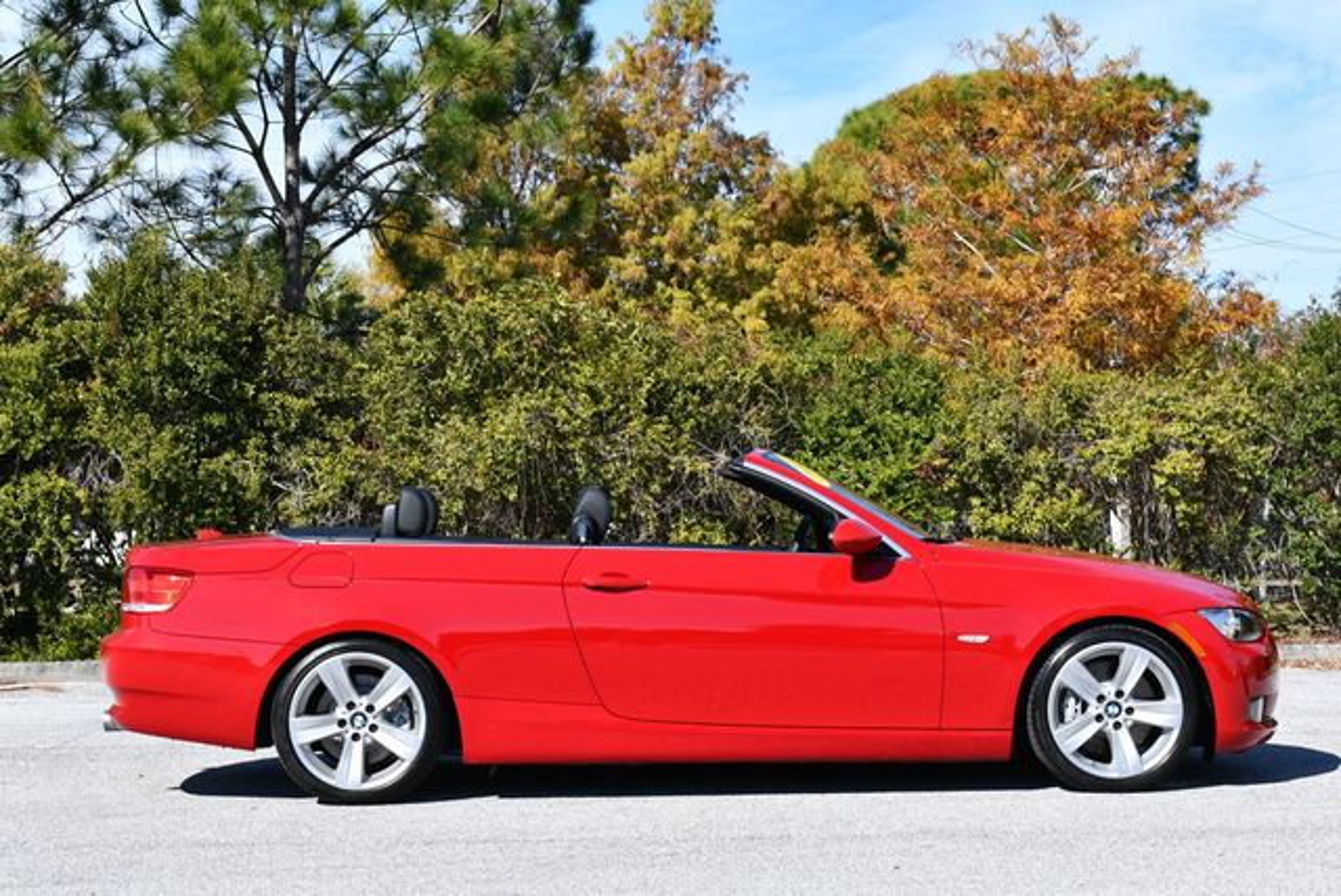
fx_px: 2684
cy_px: 448
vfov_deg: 19.0
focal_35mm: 72
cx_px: 670
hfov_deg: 28.0
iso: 100
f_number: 8
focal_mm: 36
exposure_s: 1/250
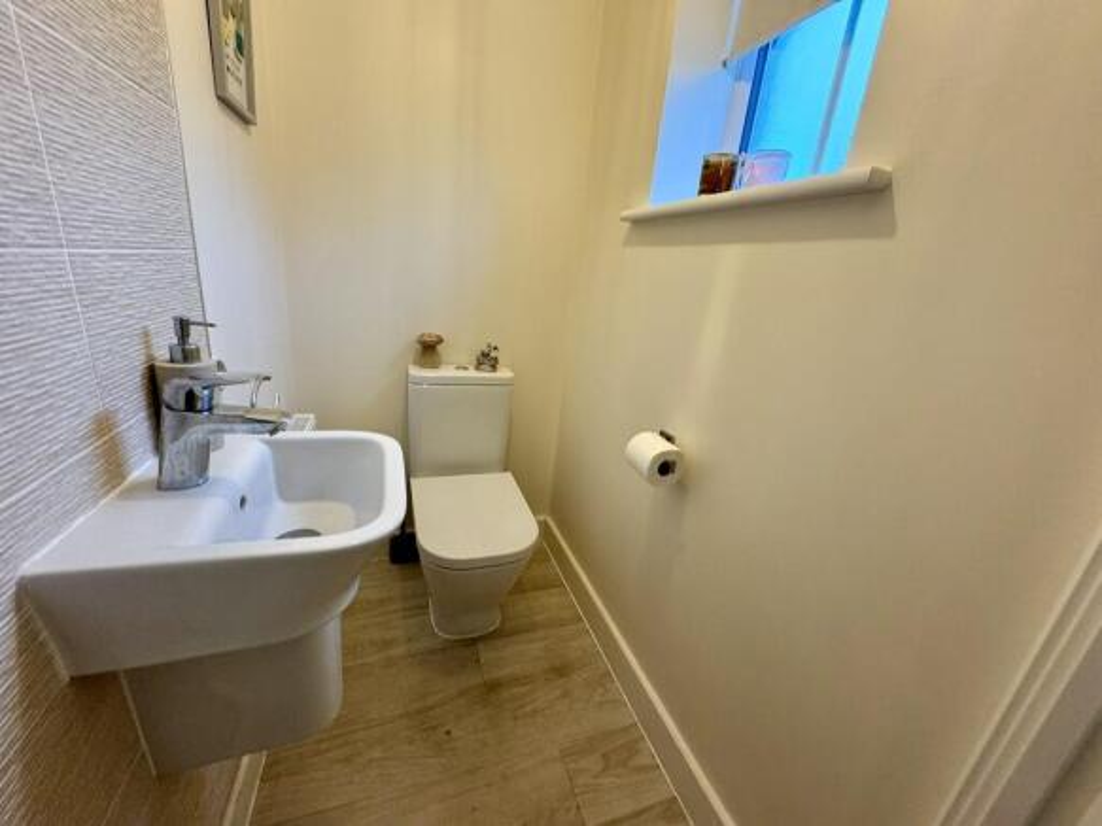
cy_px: 413
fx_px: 446
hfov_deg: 102.1
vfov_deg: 85.7
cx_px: 551
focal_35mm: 14
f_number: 2.2
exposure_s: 1/50
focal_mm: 2.22
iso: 160
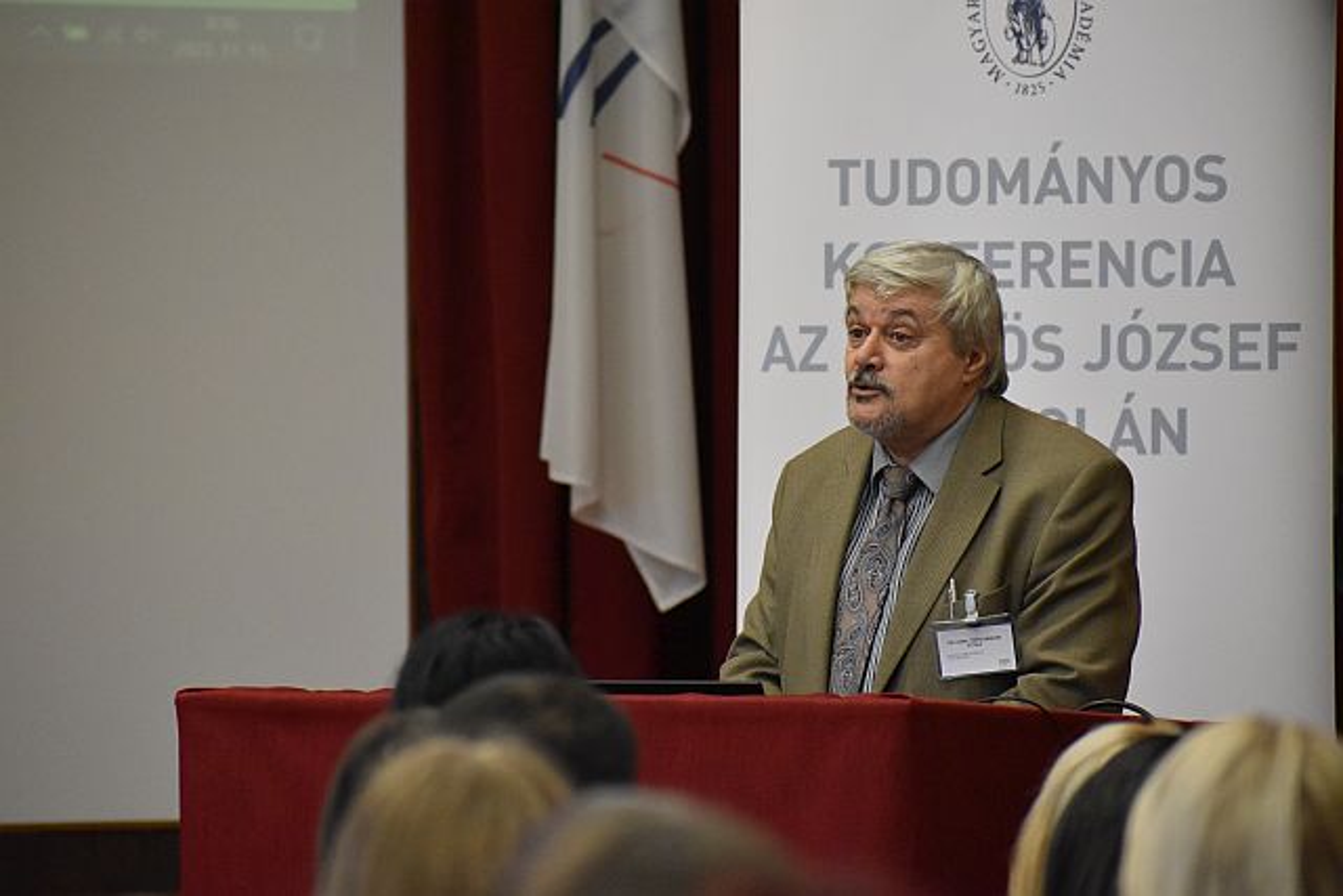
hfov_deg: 7.4
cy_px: 448
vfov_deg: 5.0
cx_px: 672
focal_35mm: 278
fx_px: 10354
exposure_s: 1/250
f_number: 5.3
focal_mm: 185
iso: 3200
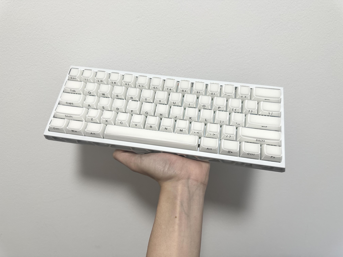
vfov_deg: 56.8
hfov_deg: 71.6
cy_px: 128
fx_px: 238
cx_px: 172
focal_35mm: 24
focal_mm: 6.86
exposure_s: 1/100
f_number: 1.78
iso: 160
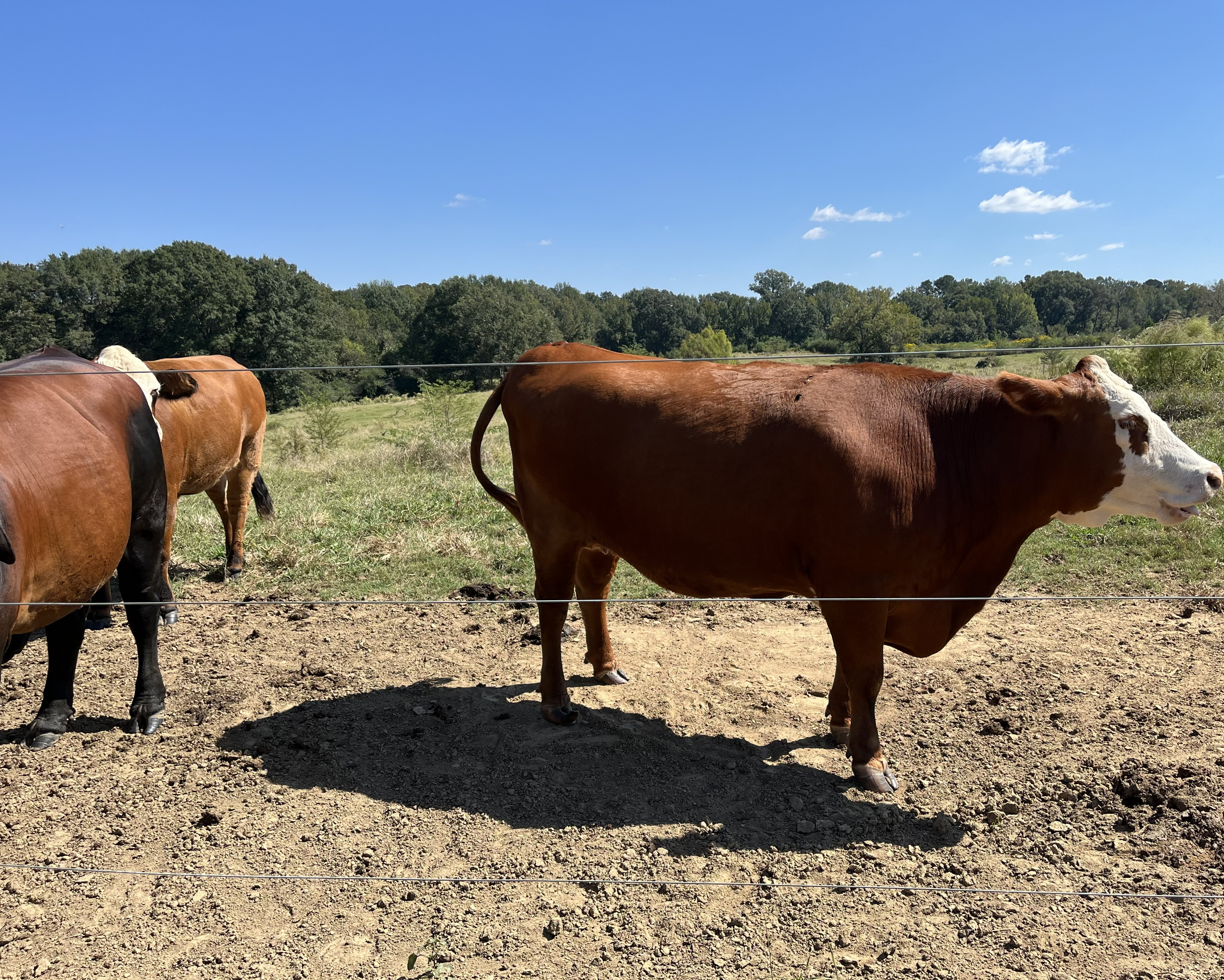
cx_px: 661
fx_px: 1014
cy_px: 496
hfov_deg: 62.1
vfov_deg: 51.5
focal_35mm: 28
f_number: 1.6
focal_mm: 5.1
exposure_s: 1/2755
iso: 50
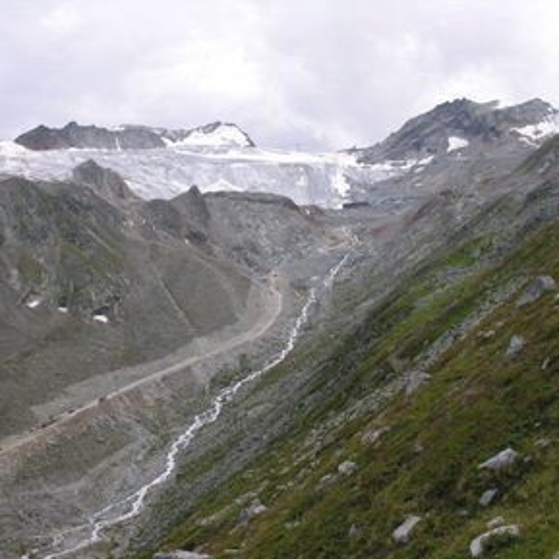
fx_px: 767
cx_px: 240
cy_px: 282
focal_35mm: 42
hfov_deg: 39.9
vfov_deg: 40.0
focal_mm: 8.9
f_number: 4
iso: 50
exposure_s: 1/100
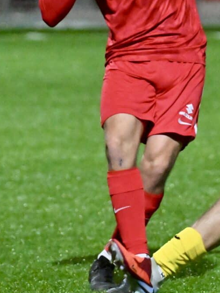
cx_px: 254
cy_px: 64
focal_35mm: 471
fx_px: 3990
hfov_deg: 3.2
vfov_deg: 4.2
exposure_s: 1/1250
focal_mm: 160
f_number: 3.2
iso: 10000
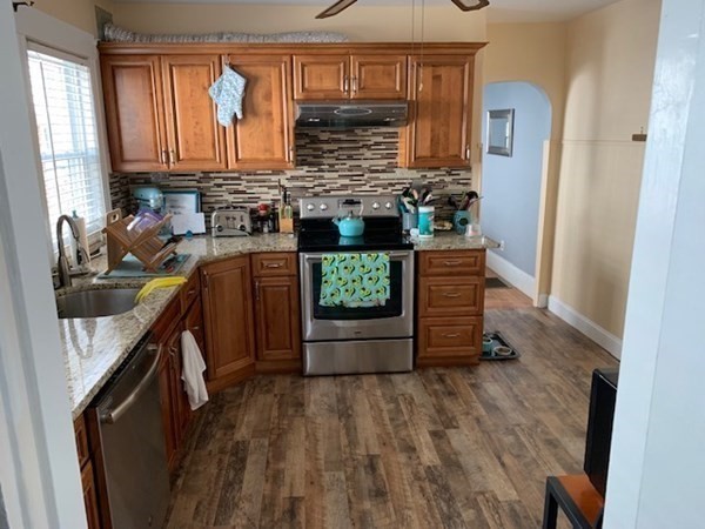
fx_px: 530
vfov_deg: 53.1
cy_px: 264
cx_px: 352
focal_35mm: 26
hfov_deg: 67.3
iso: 100
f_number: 1.8
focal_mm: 4.25
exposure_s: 1/60
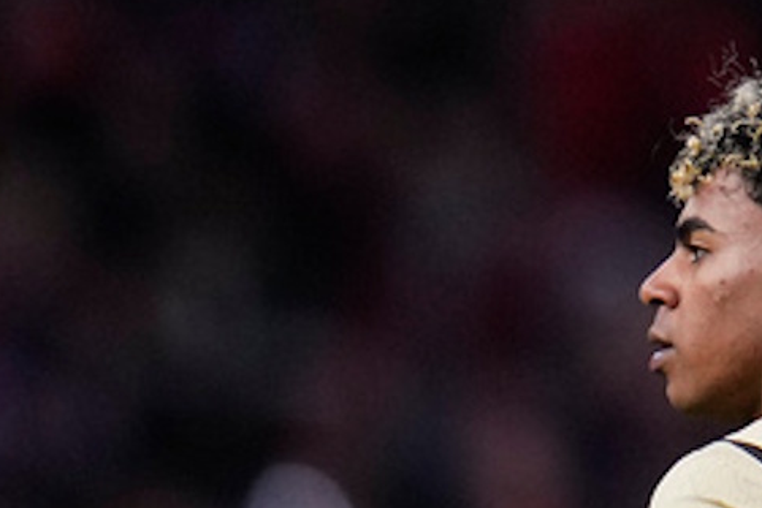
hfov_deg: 0.8
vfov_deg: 0.6
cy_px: 136
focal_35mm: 2468
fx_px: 52252
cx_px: 1053
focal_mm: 400
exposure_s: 1/2000
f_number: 2.8
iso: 2500
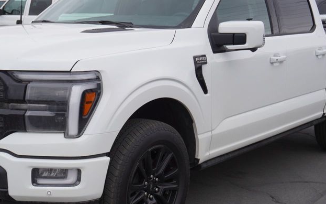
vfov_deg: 20.7
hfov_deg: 32.5
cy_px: 112
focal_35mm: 63
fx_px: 558
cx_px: 131
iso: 100
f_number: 4.5
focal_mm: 25
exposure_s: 1/80
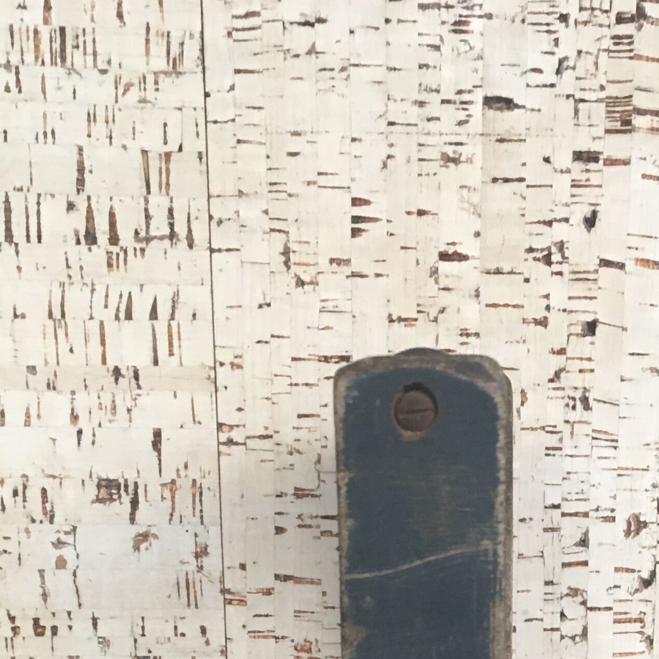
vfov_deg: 18.7
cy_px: 1006
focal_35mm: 81
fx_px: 1745
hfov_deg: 21.3
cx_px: 427
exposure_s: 1/33
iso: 125
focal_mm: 4.15
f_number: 2.2
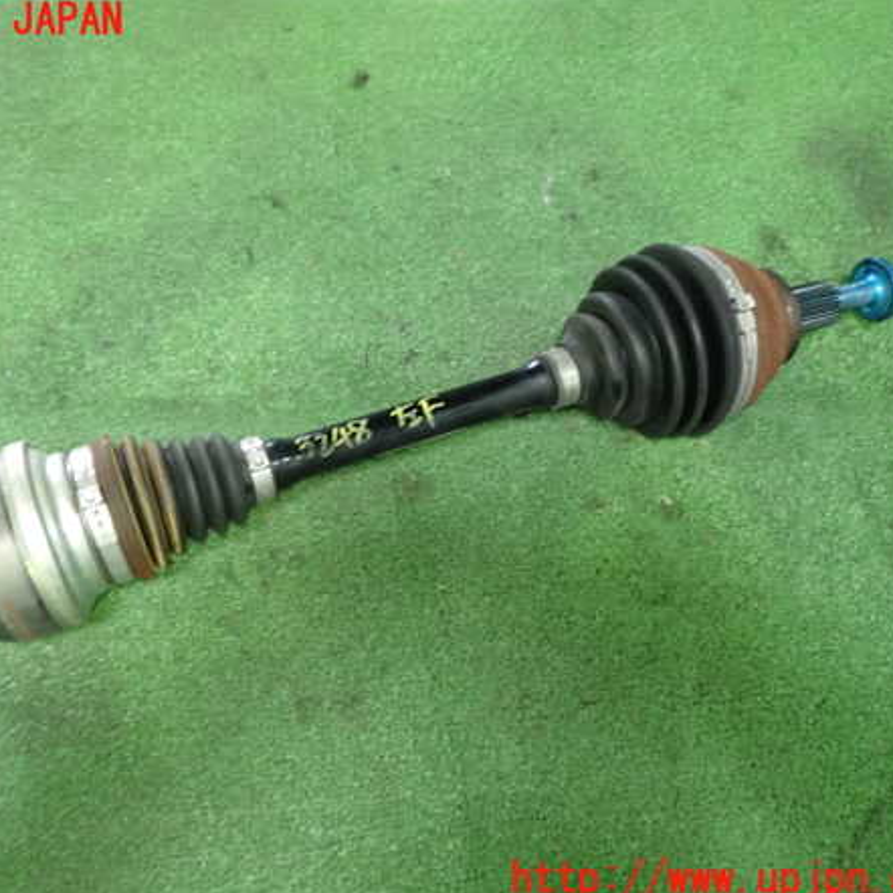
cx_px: 362
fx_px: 1051
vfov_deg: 46.0
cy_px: 451
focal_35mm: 36
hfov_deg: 45.8
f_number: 2.3
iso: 800
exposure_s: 1/30
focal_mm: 5.4
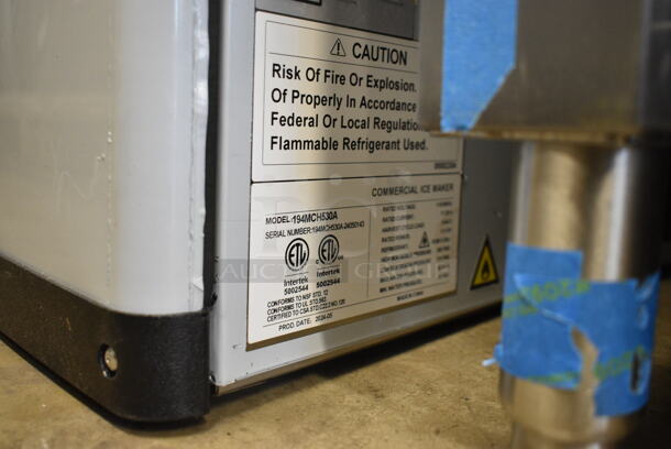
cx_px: 336
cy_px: 224
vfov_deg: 35.6
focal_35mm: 38
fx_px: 700
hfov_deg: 51.2
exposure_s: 1/40
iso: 1600
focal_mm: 25
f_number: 4
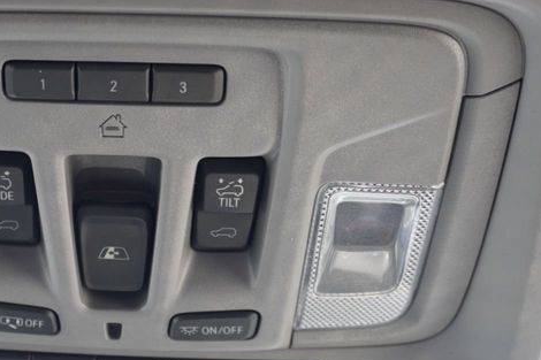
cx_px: 87
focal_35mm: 72
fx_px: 1082
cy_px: 171
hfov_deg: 27.4
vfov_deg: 18.9
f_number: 4
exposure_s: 1/60
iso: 320
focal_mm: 22
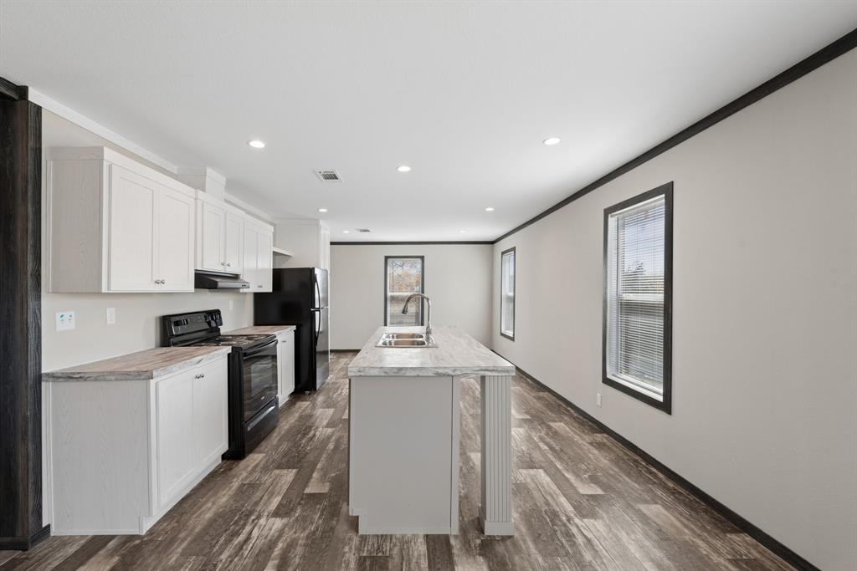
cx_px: 428
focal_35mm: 14
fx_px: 333
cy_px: 286
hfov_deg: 104.2
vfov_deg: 81.2
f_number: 8
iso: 400
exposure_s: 1/60
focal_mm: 14
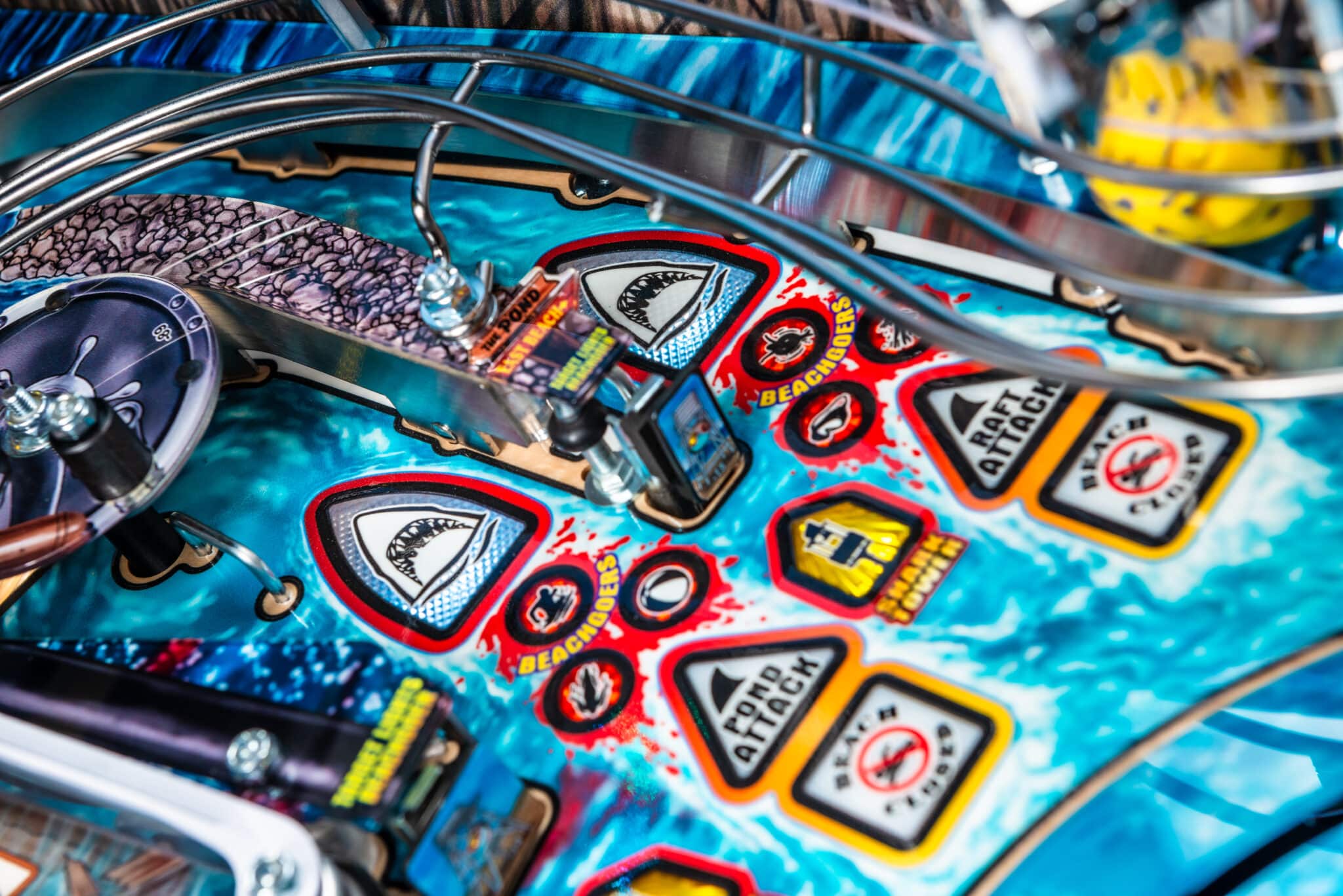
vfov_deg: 19.5
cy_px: 448
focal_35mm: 70
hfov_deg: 28.8
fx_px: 2612
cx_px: 672
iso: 200
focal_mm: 70
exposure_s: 1/125
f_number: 9
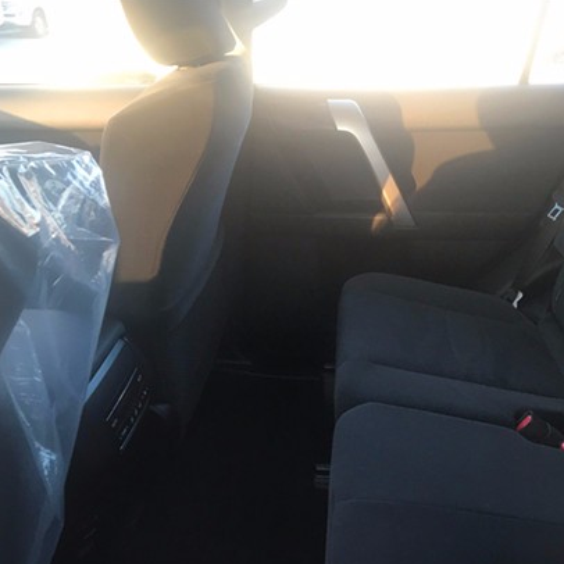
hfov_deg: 46.8
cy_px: 283
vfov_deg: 47.2
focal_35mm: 35
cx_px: 352
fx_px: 645
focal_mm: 4.15
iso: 40
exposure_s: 1/33
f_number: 2.2
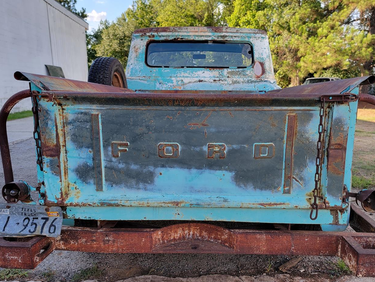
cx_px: 197
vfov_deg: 49.8
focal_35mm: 28
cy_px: 143
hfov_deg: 63.4
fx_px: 303
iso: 16
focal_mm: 6.7
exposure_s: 1/168
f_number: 1.8
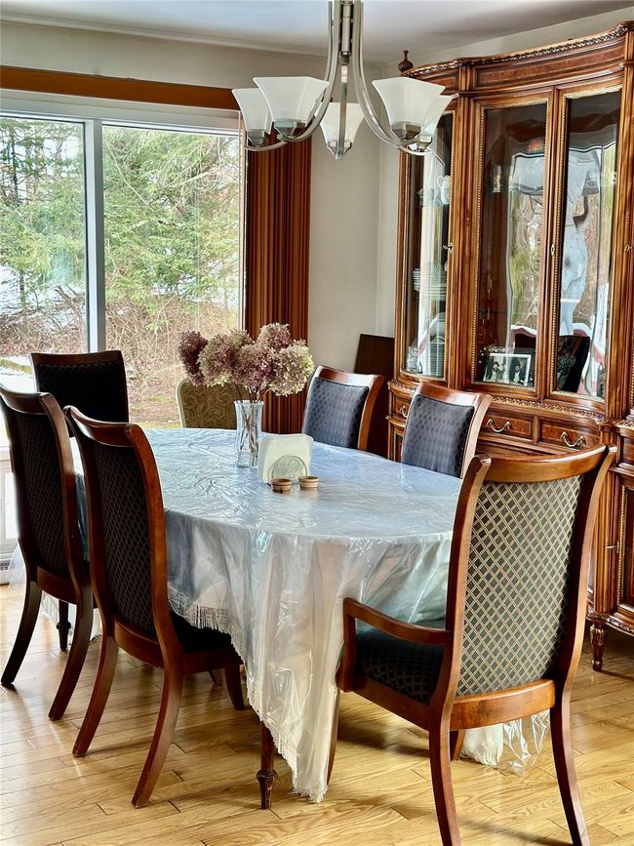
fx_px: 1172
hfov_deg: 30.3
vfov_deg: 39.7
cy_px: 423
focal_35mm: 48
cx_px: 317
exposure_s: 1/60
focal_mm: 6.86
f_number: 1.78
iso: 125
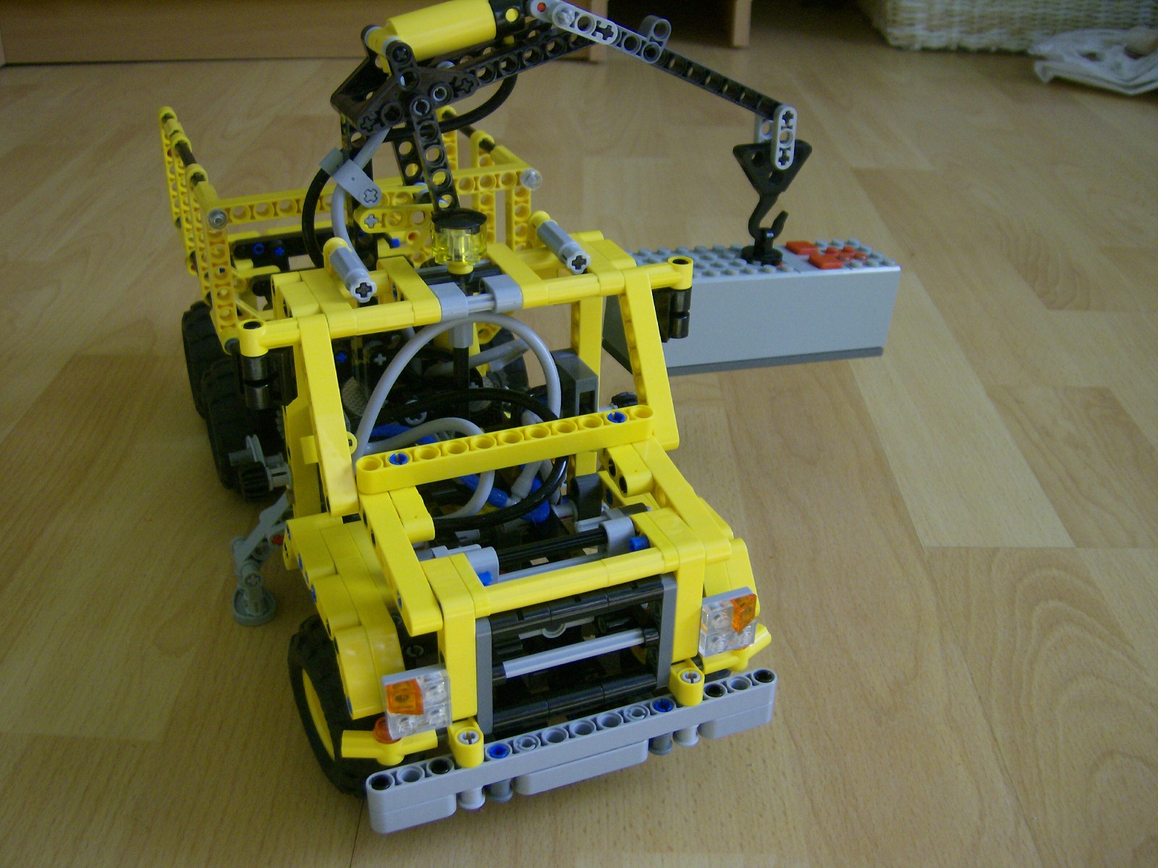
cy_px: 434
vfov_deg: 39.7
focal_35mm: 36
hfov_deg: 51.4
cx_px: 579
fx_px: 1204
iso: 100
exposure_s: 1/100
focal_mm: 6
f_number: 2.8
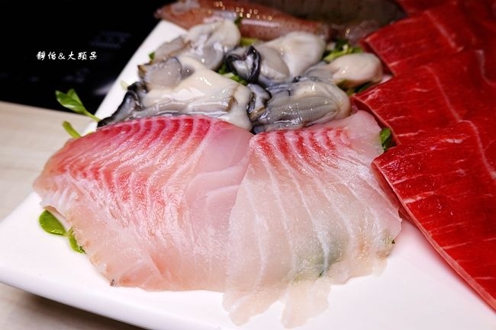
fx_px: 372
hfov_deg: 67.4
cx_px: 248
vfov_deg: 47.9
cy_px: 165
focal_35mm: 27
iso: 125
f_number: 3.5
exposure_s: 1/200
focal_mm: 9.96
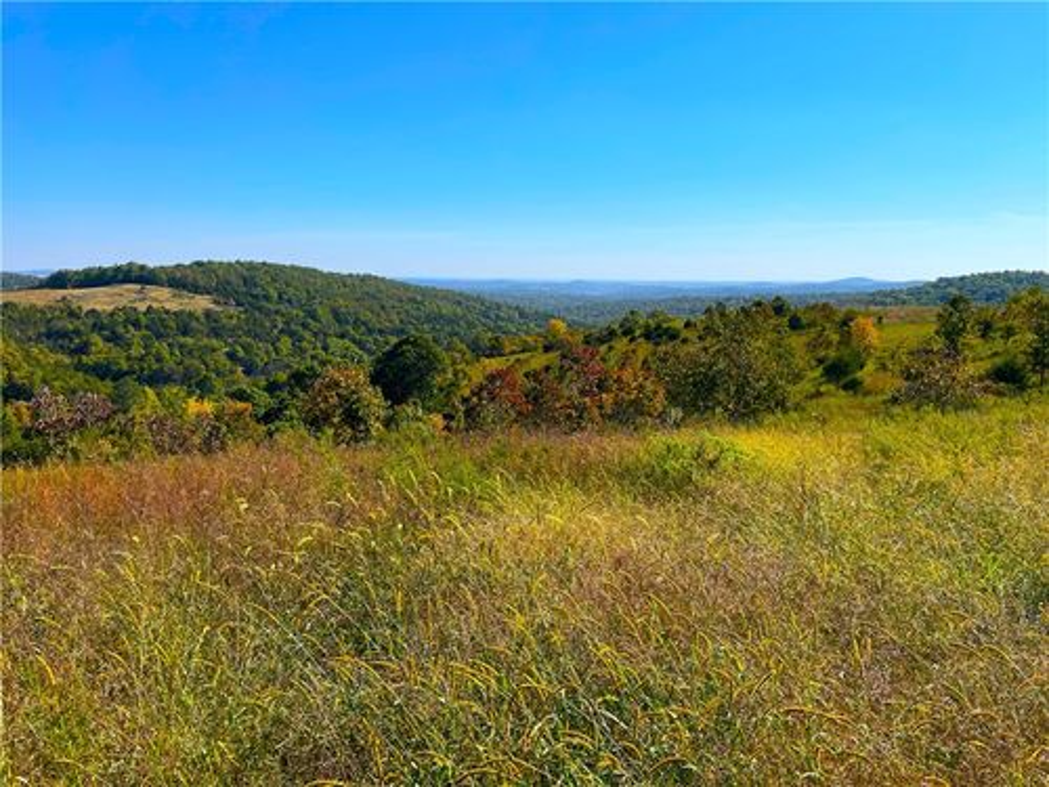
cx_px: 524
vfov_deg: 53.1
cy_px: 394
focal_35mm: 26
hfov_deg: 67.3
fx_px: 788
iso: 32
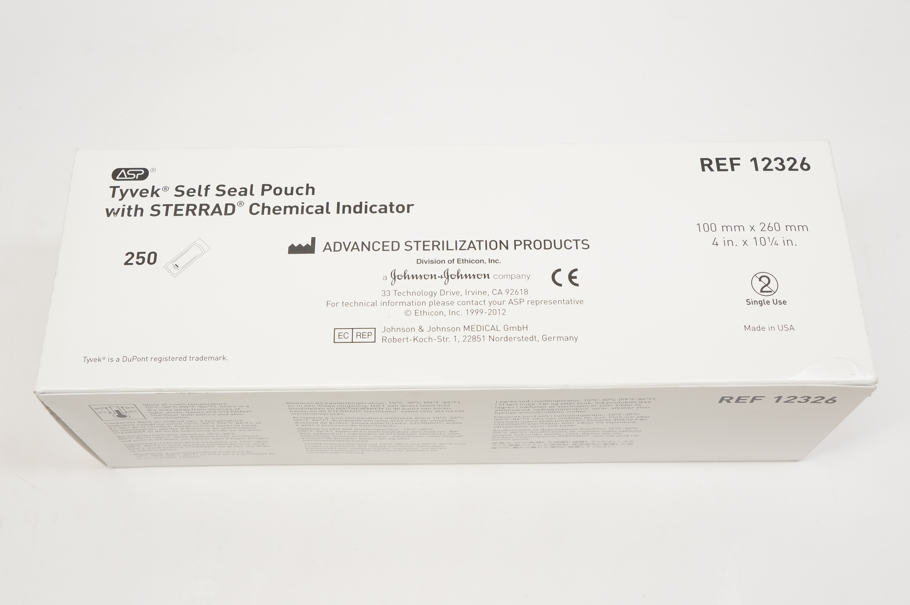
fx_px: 985
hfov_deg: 49.6
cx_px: 455
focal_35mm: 39
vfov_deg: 34.1
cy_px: 302
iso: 800
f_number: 7.1
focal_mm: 26
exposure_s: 1/100
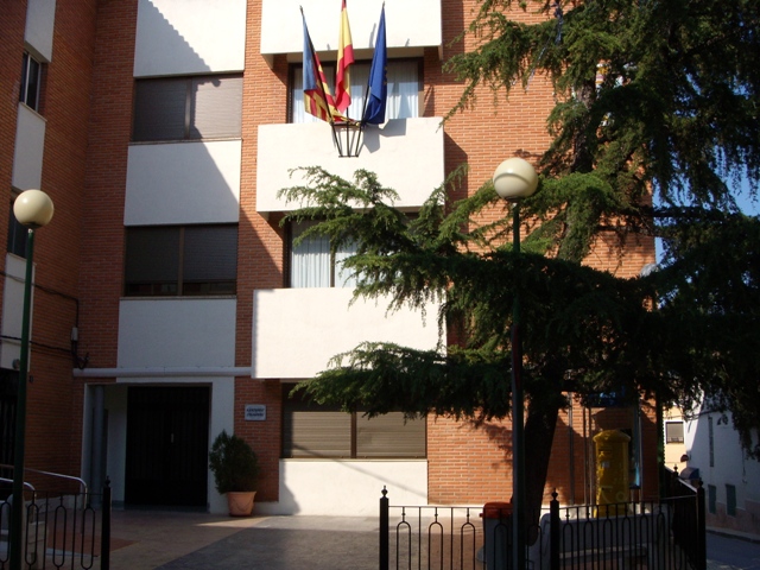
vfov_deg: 37.7
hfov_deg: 49.0
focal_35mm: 38
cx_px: 380
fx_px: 834
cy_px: 285
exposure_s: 1/417
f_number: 5.7
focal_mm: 6.4
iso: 64
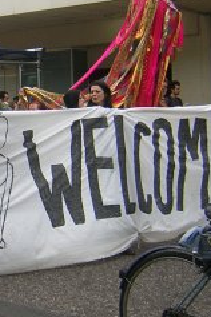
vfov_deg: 28.4
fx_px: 624
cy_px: 136
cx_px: -51
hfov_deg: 18.1
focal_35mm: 71
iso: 100
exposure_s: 1/456
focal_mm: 4.7
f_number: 2.6
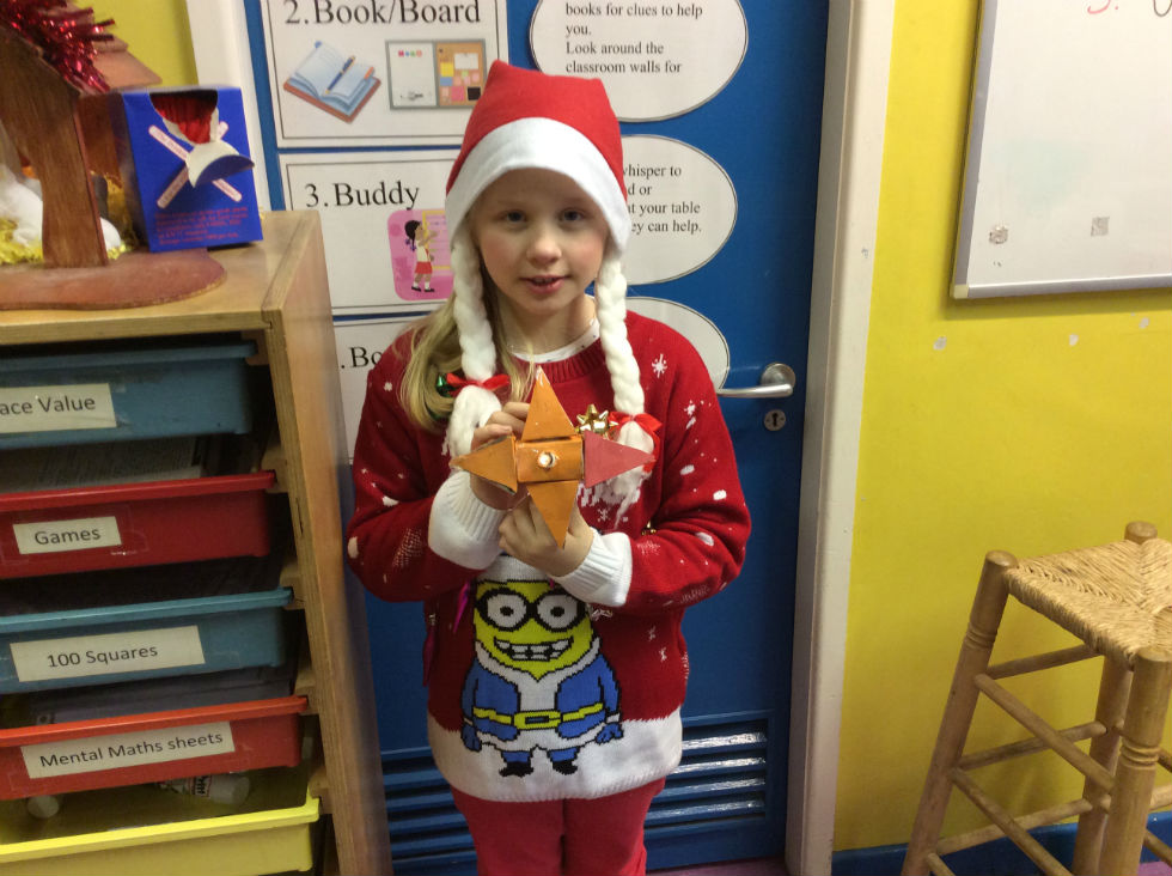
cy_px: 438
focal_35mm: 32
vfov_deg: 44.1
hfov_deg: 56.9
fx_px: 1082
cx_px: 586
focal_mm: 3.3
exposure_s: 1/24
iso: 100
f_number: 2.4
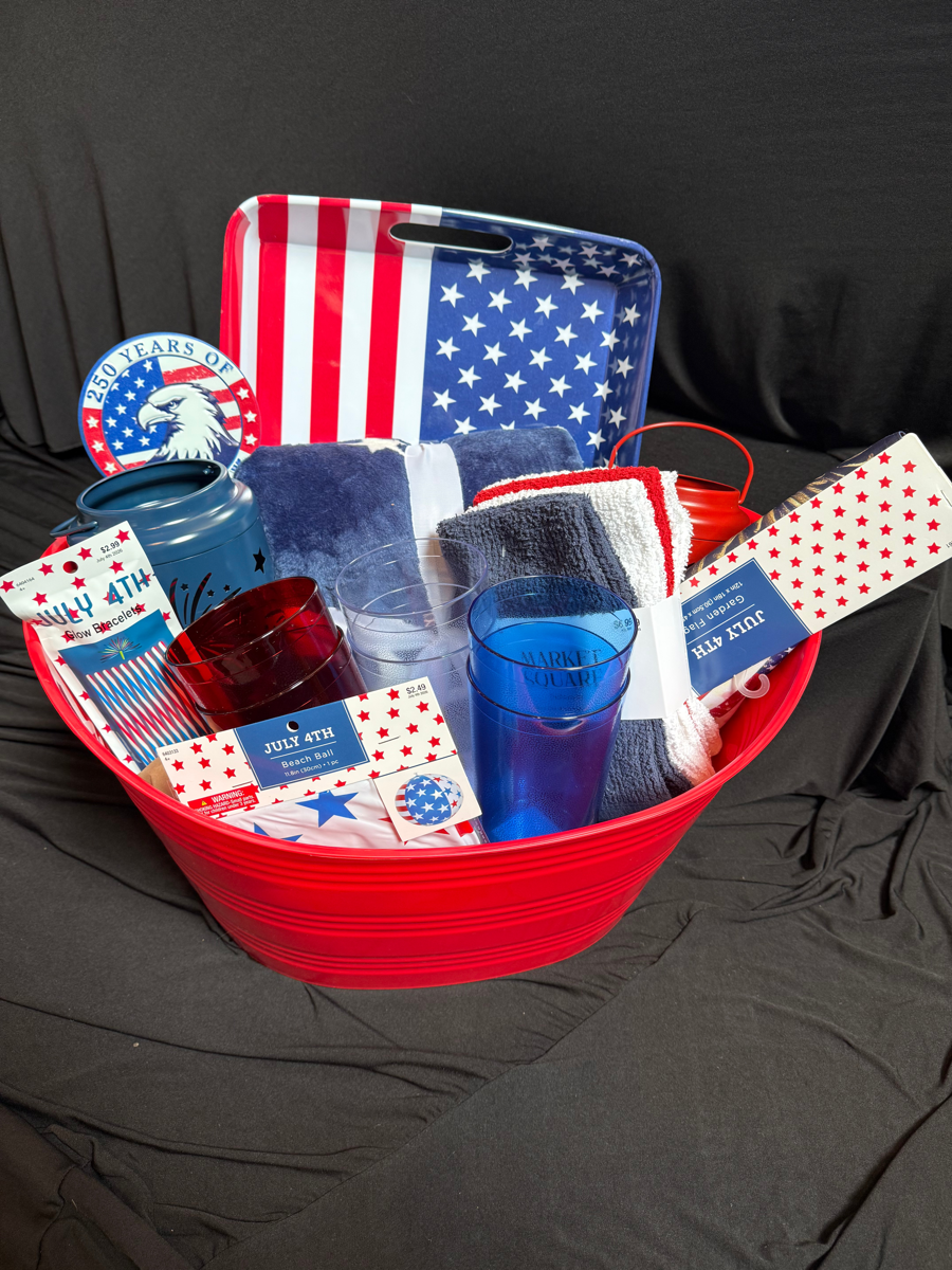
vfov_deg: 71.6
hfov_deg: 56.8
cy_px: 635
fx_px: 880
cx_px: 476
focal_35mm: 24
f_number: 1.78
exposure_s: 1/60
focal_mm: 6.76
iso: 160
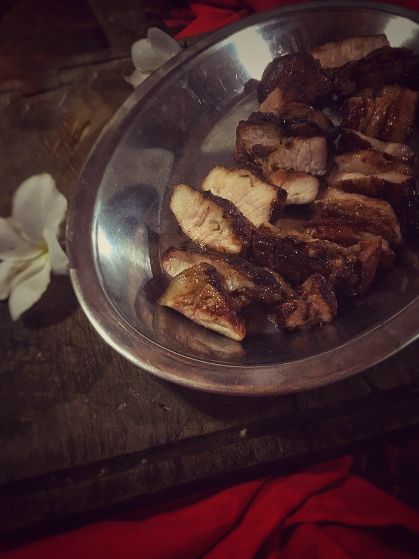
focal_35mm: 29
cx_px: 210
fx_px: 468
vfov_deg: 61.7
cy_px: 280
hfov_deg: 48.2
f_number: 2.2
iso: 320
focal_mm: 4.15
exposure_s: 1/15
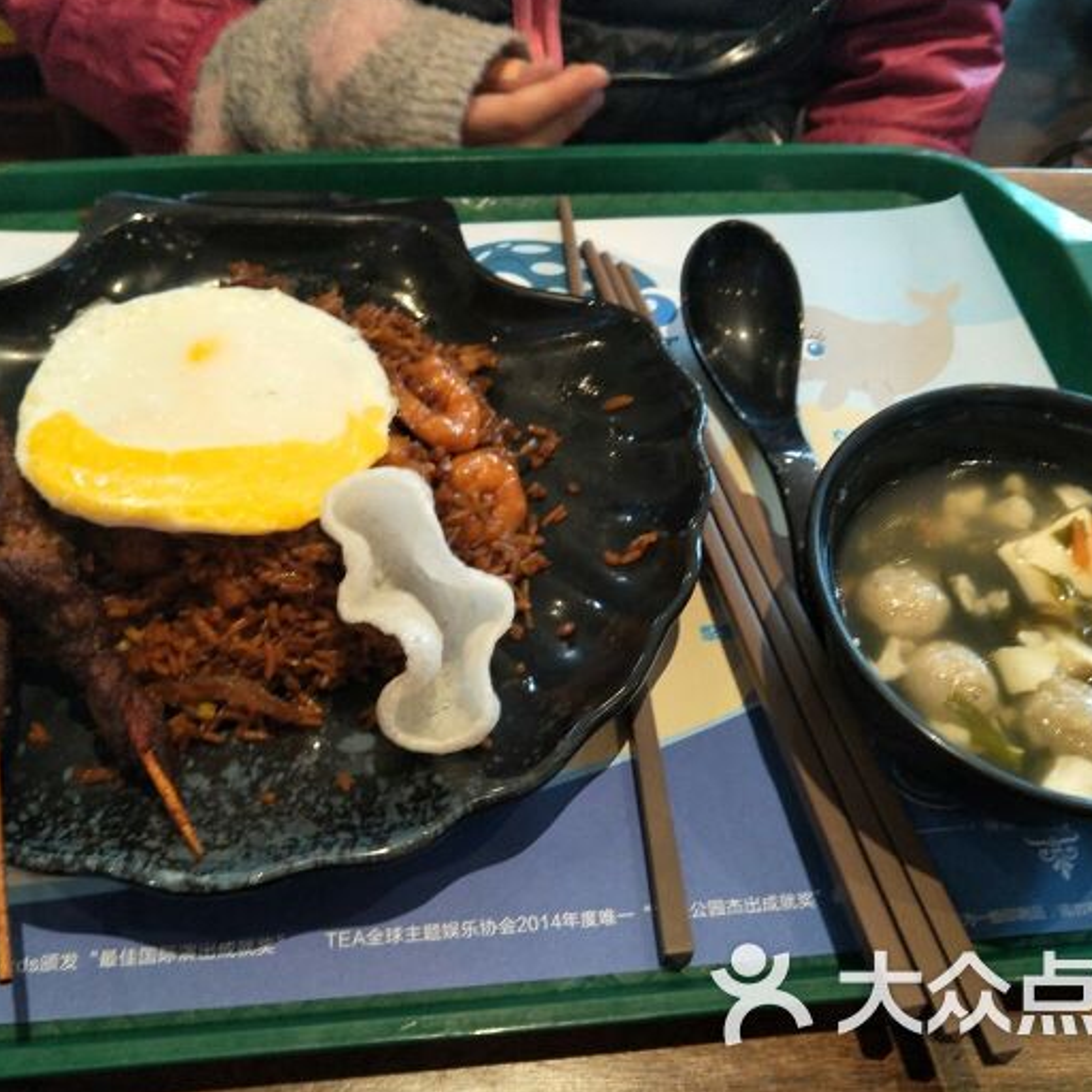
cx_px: 499
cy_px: 545
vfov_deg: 55.6
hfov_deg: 55.5
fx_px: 1035
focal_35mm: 29
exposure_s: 1/33
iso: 303
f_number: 1.7
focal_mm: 4.1
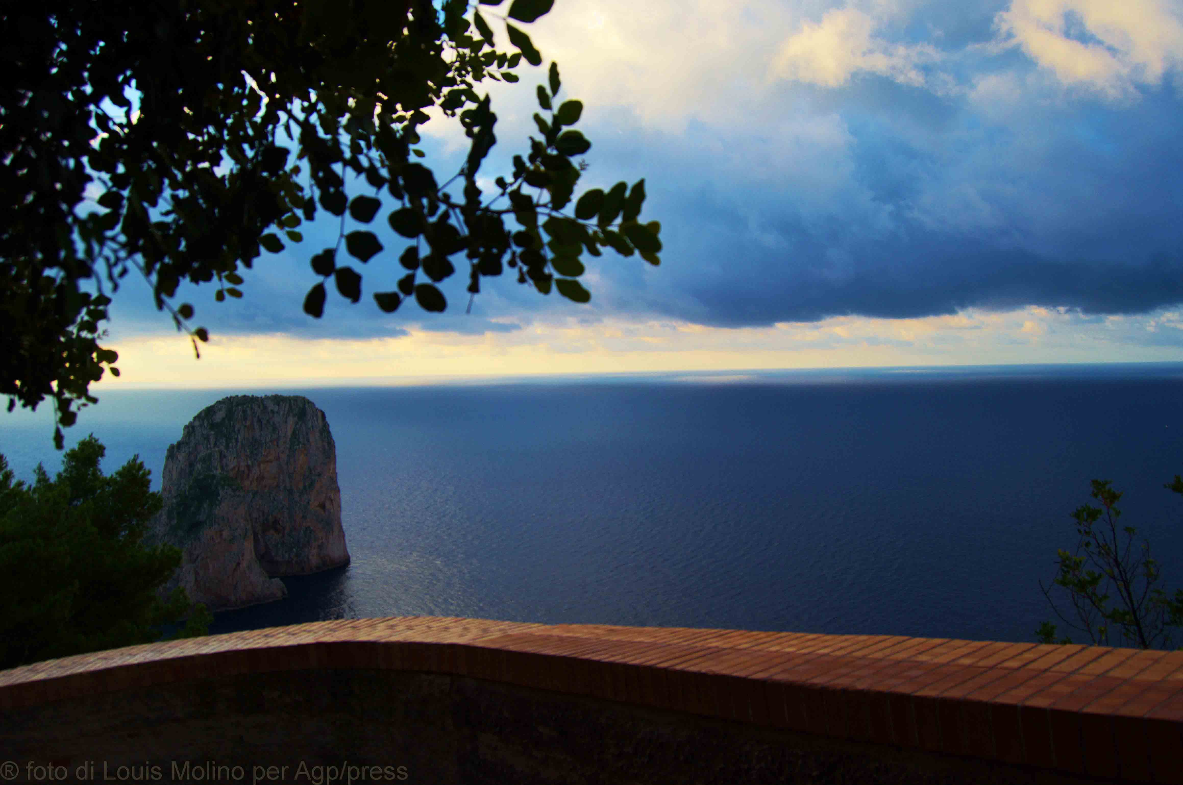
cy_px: 392
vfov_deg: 47.8
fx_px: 886
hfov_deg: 67.5
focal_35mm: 27
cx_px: 592
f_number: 6.3
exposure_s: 1/160
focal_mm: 18
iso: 100
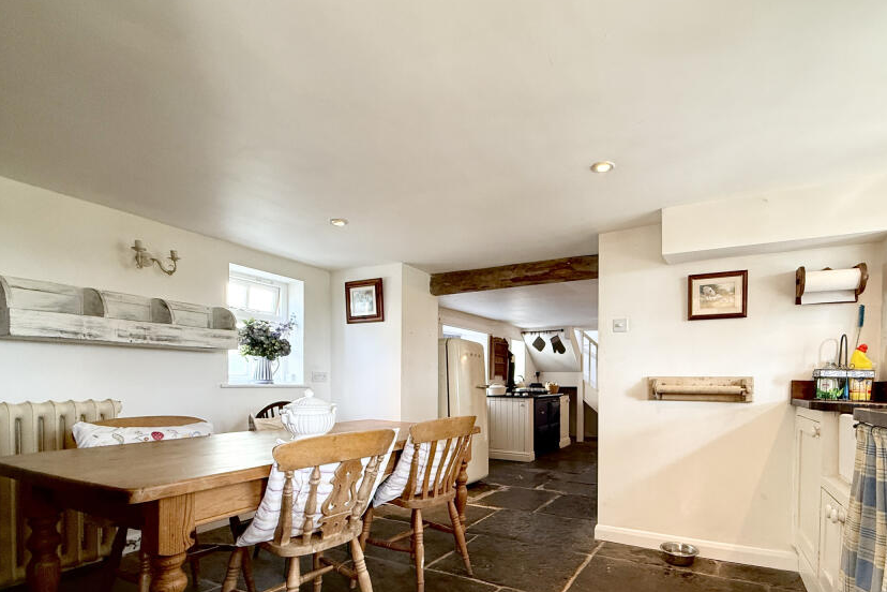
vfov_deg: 65.8
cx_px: 521
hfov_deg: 89.1
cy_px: 388
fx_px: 443
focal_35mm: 18
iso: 320
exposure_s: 1/100
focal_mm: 2.22
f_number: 2.2
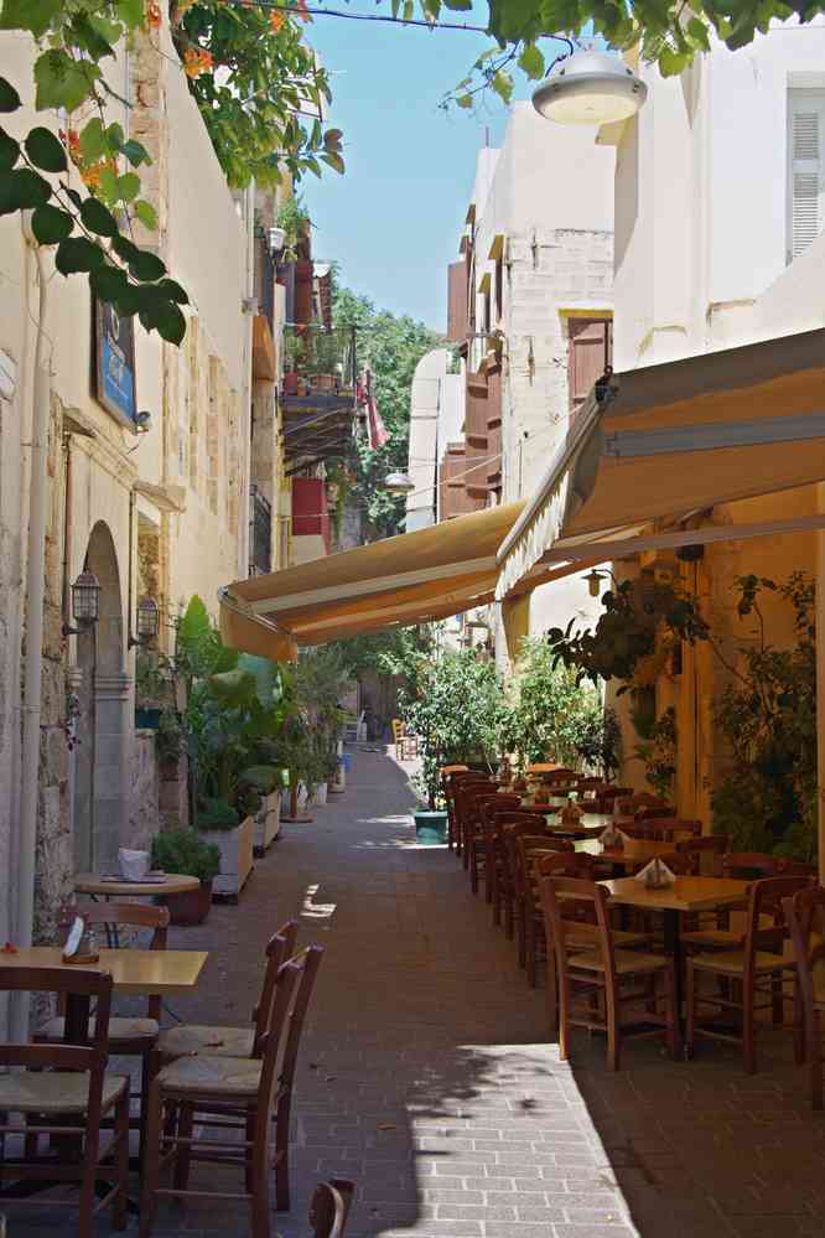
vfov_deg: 45.4
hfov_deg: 31.2
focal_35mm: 43
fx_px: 1478
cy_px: 619
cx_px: 412
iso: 400
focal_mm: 29.4
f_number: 5.6
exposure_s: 1/125
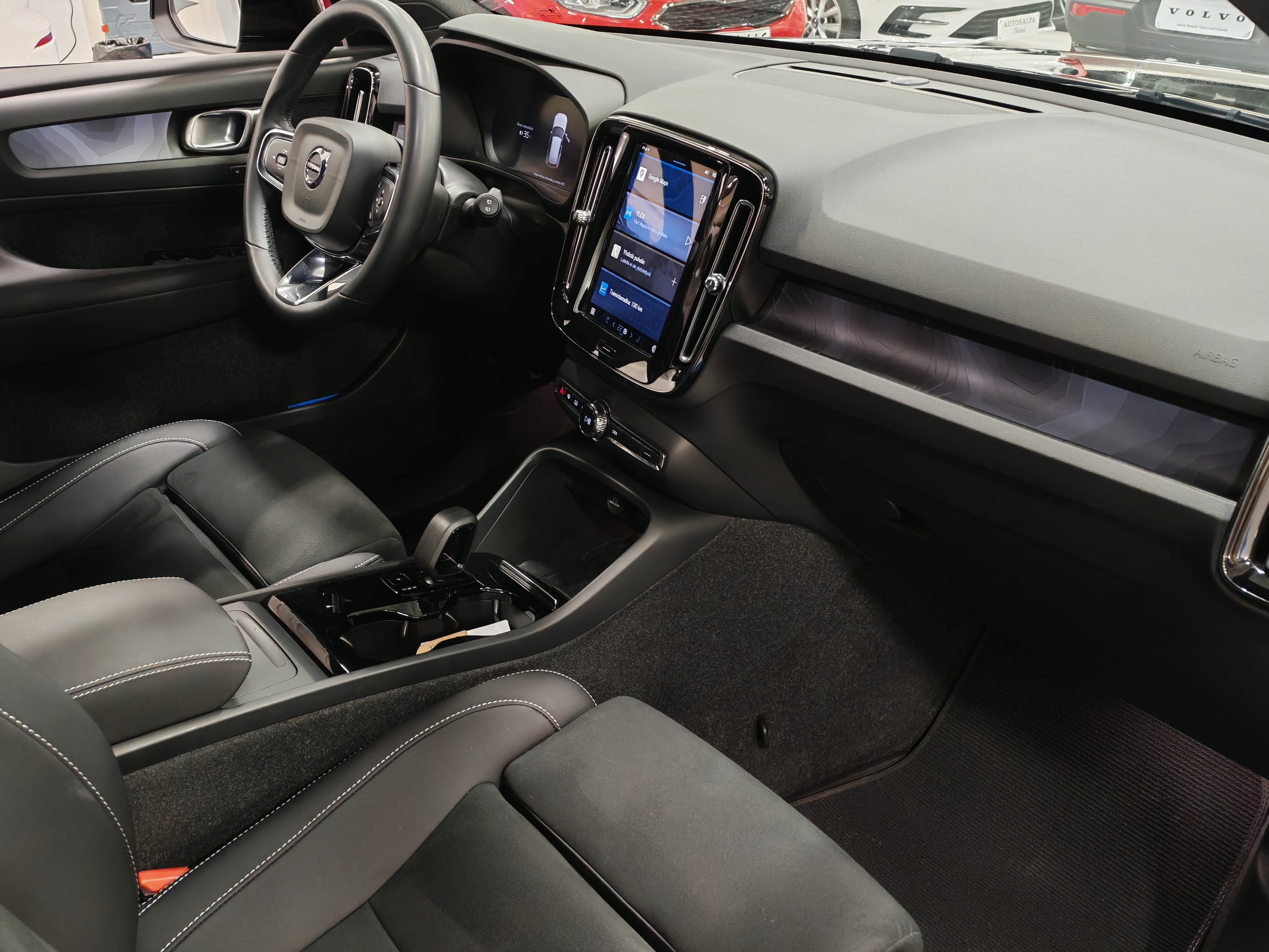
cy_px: 483
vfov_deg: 42.9
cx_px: 640
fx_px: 1210
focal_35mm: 33
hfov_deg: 55.4
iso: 1300
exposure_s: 1/50
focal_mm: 6.12
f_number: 1.9
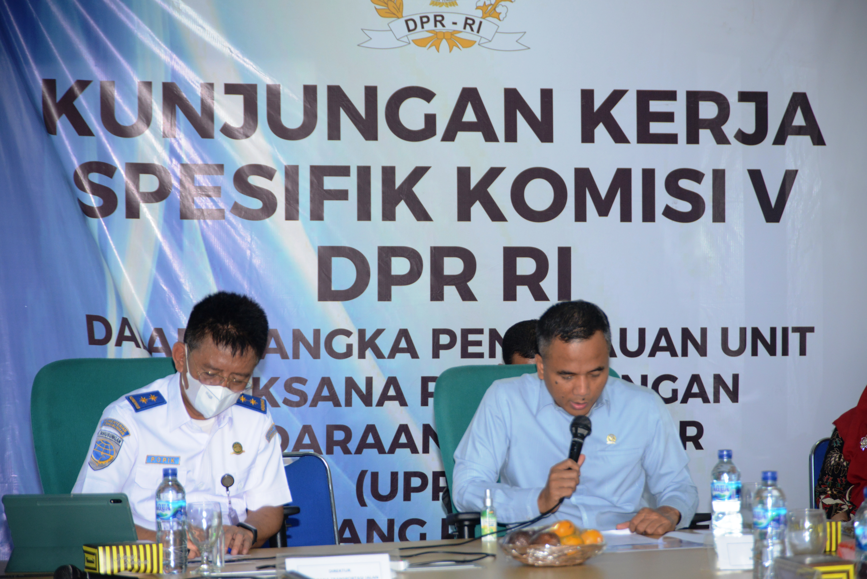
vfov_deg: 11.4
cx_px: 434
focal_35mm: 120
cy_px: 290
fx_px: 2891
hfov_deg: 17.1
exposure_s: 1/100
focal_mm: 120
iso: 1600
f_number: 5.6
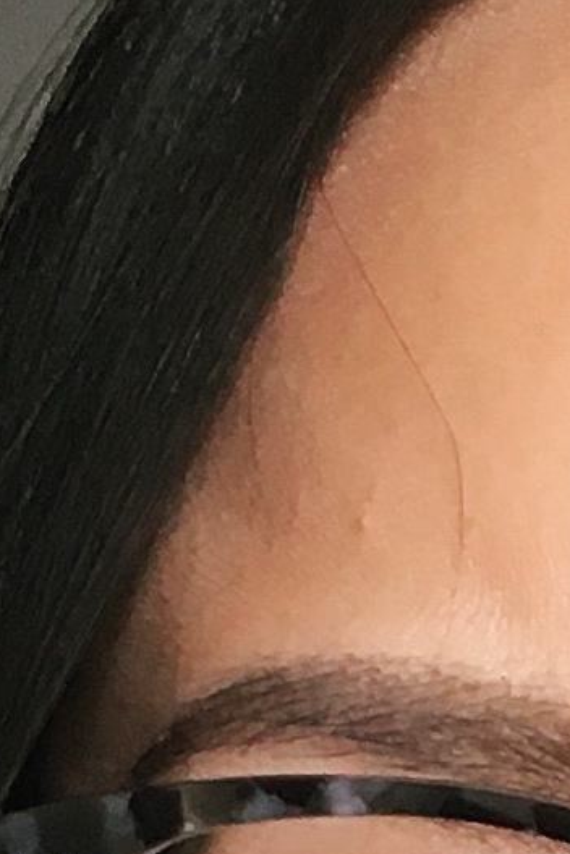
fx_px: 5130
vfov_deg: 8.5
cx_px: 1247
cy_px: 2252
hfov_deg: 6.1
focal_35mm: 216
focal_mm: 4.15
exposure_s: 1/30
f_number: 2.2
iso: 32
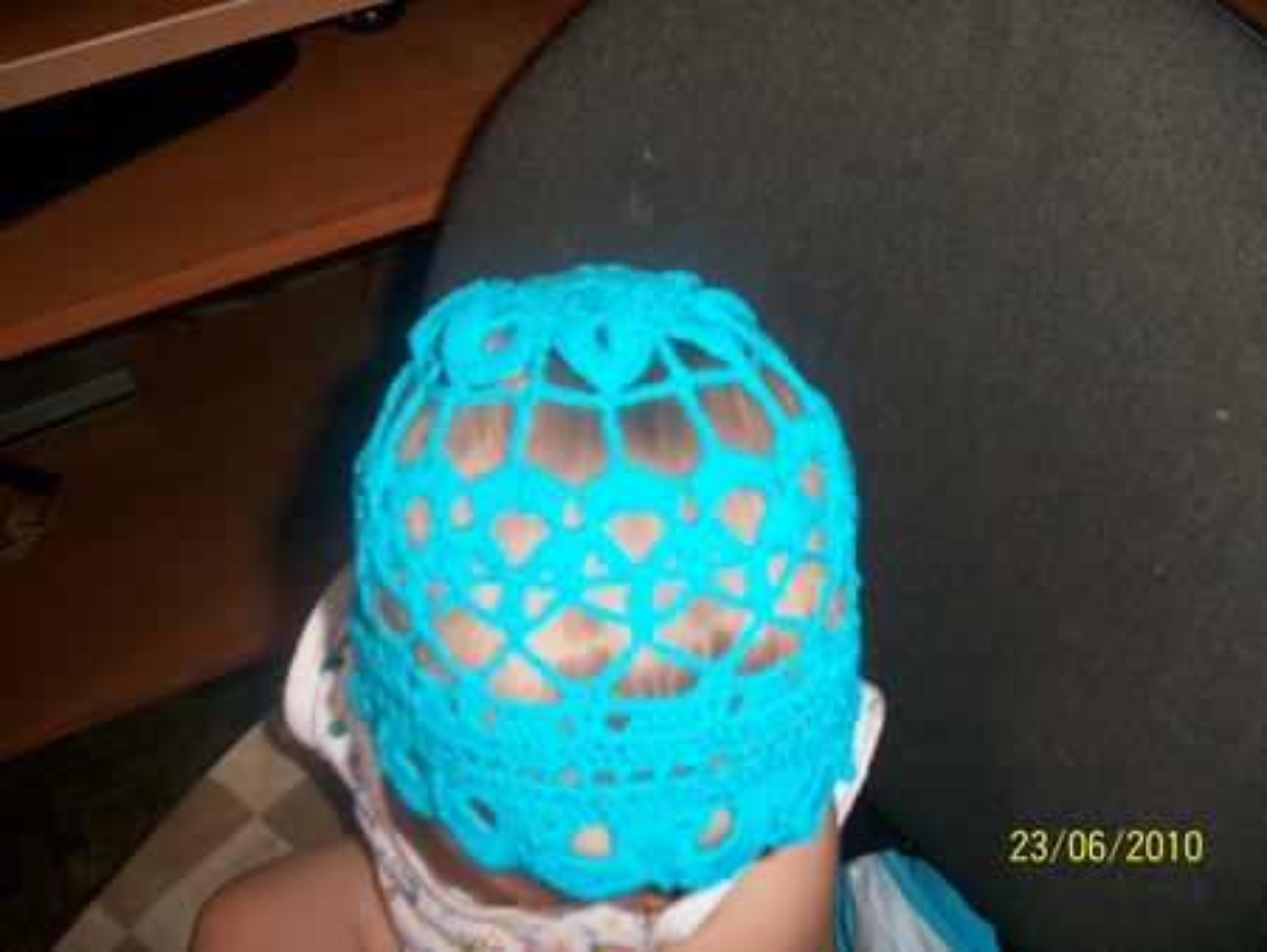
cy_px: 476
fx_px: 1282
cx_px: 634
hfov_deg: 52.6
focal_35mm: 35
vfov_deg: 40.7
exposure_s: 1/30
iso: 80
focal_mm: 6.3
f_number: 3.1
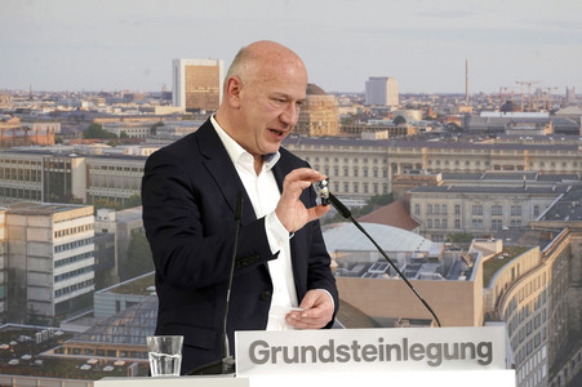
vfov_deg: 6.9
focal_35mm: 200
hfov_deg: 10.3
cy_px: 194
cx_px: 291
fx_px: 3231
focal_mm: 200
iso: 640
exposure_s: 1/400
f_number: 8
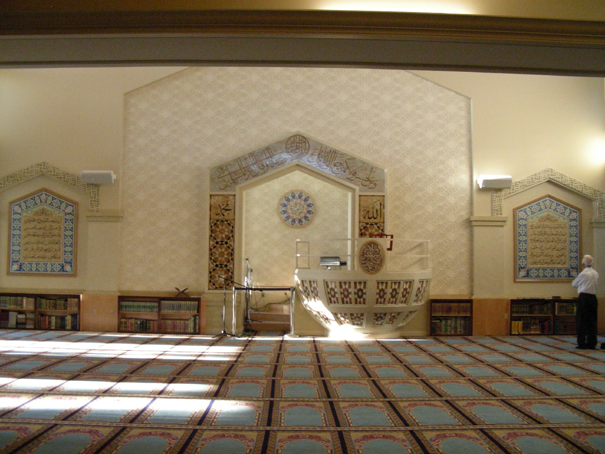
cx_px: 302
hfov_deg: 49.0
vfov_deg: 37.7
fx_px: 664
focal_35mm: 38
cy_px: 227
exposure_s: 1/59.4
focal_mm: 6.3
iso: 400
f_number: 3.5
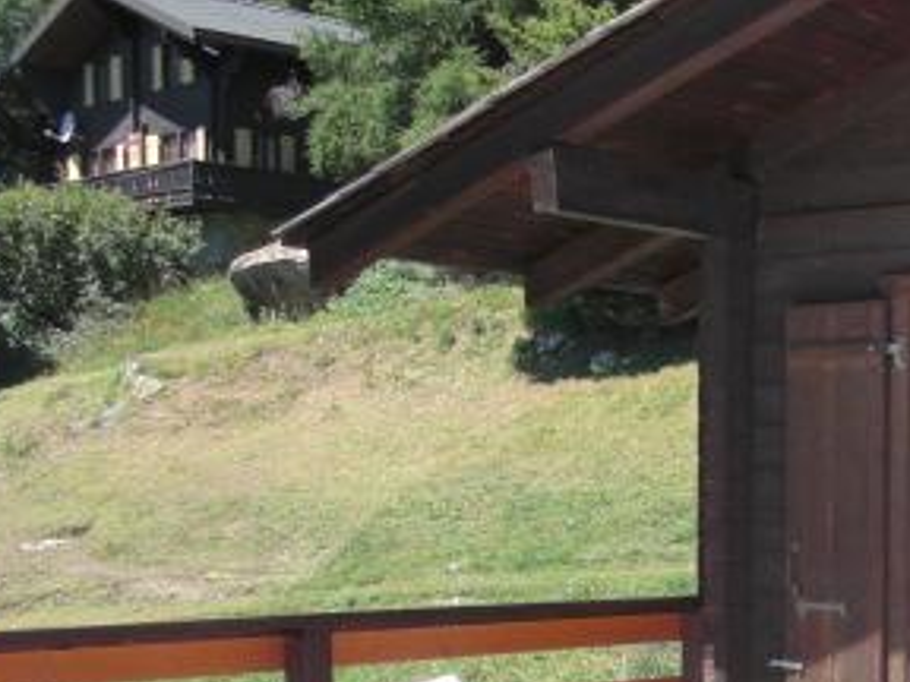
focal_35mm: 80
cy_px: 755
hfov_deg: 23.4
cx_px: 916
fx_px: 2103
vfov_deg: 17.8
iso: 50
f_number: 2.8
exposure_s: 1/500
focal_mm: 6.3
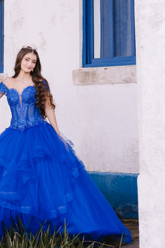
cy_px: 16
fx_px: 620
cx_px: 64
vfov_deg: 22.0
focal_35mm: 90
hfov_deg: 15.2
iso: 500
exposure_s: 1/640
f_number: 2.5
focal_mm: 35
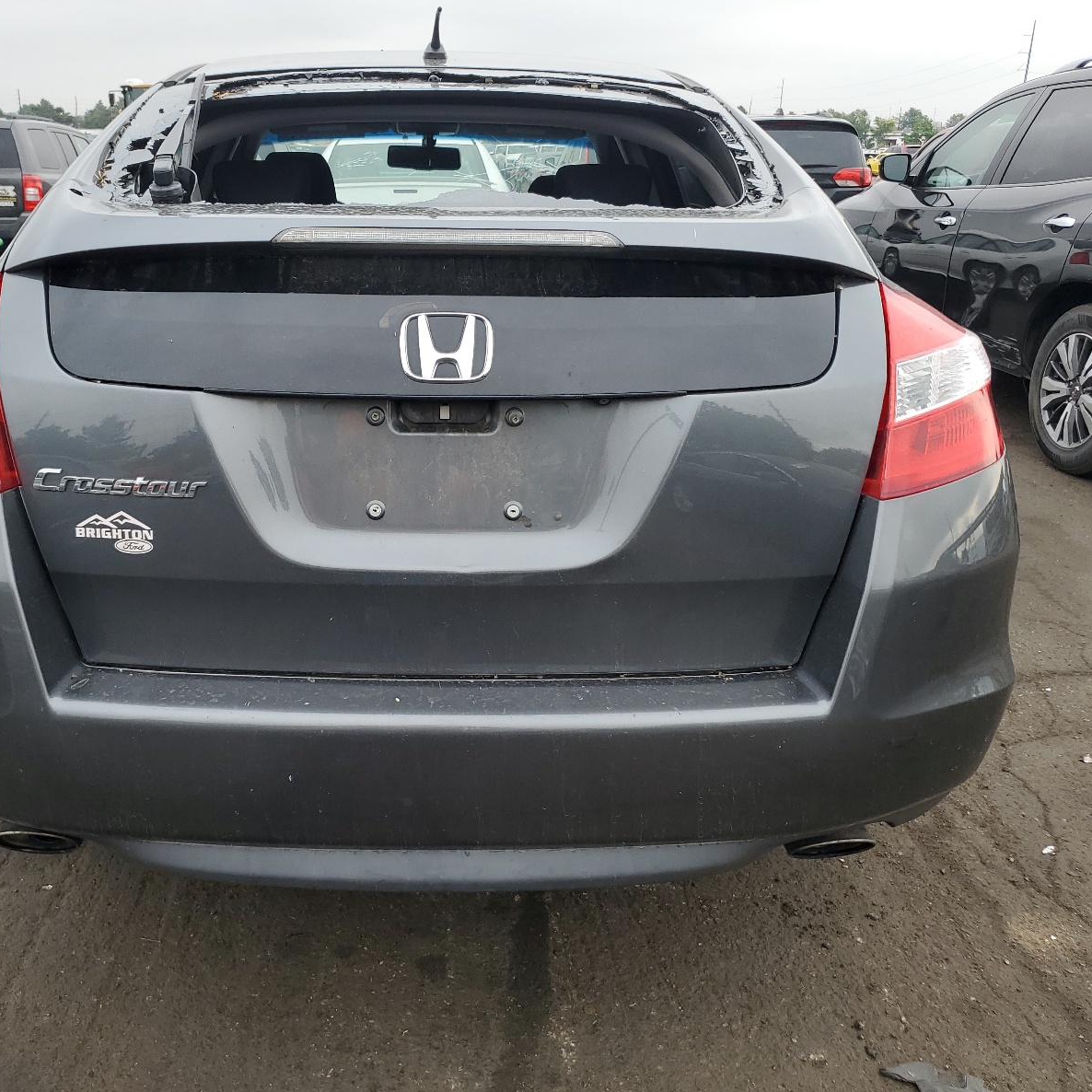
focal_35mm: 31
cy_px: 544
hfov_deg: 52.2
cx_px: 438
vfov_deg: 52.5
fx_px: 1106
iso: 50
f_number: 1.5
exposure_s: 1/294
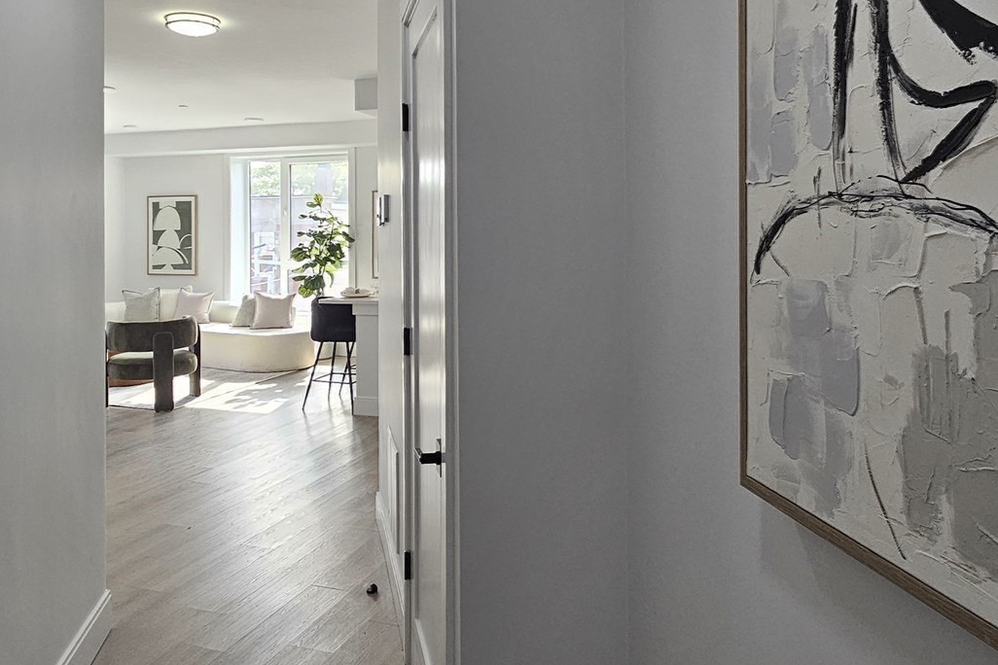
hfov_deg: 67.3
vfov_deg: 47.2
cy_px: 224
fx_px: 748
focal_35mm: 27
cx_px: 461
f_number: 2.2
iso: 64
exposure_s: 1/60
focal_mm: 2.2
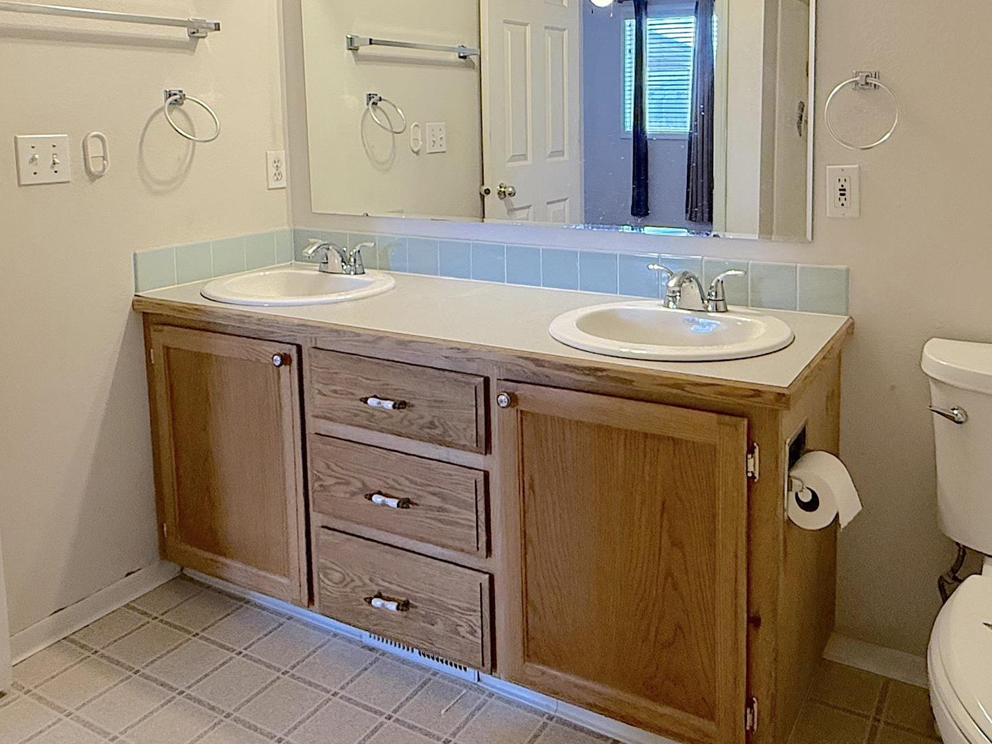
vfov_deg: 45.5
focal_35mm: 30
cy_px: 209
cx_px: 607
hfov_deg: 59.4
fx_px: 860
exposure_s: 1/120
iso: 320
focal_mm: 2.22
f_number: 2.2
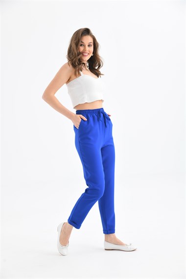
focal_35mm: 55
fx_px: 426
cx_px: 93
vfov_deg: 36.2
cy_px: 140
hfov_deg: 24.6
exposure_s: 1/125
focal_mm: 55
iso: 160
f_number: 6.3
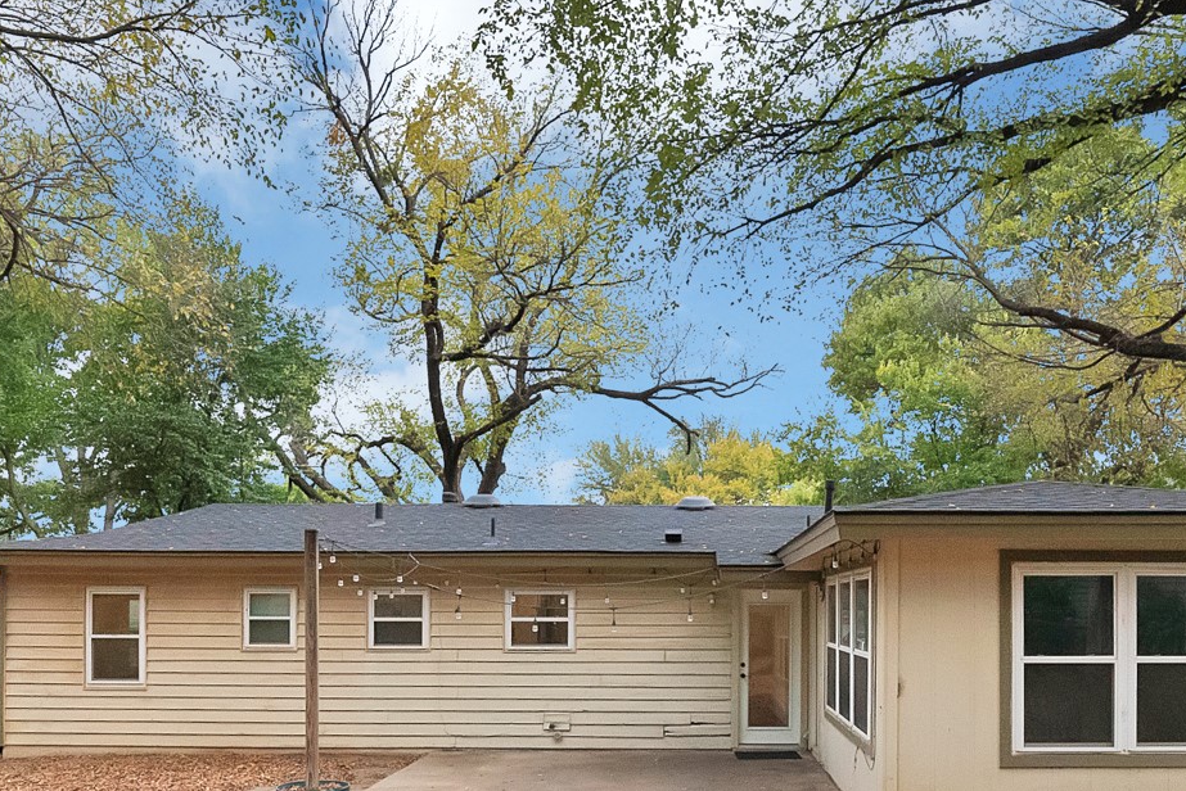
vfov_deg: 47.1
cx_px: 718
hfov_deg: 68.6
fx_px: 857
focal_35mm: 26
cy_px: 626
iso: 12800
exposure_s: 1/1000
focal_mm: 12
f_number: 9
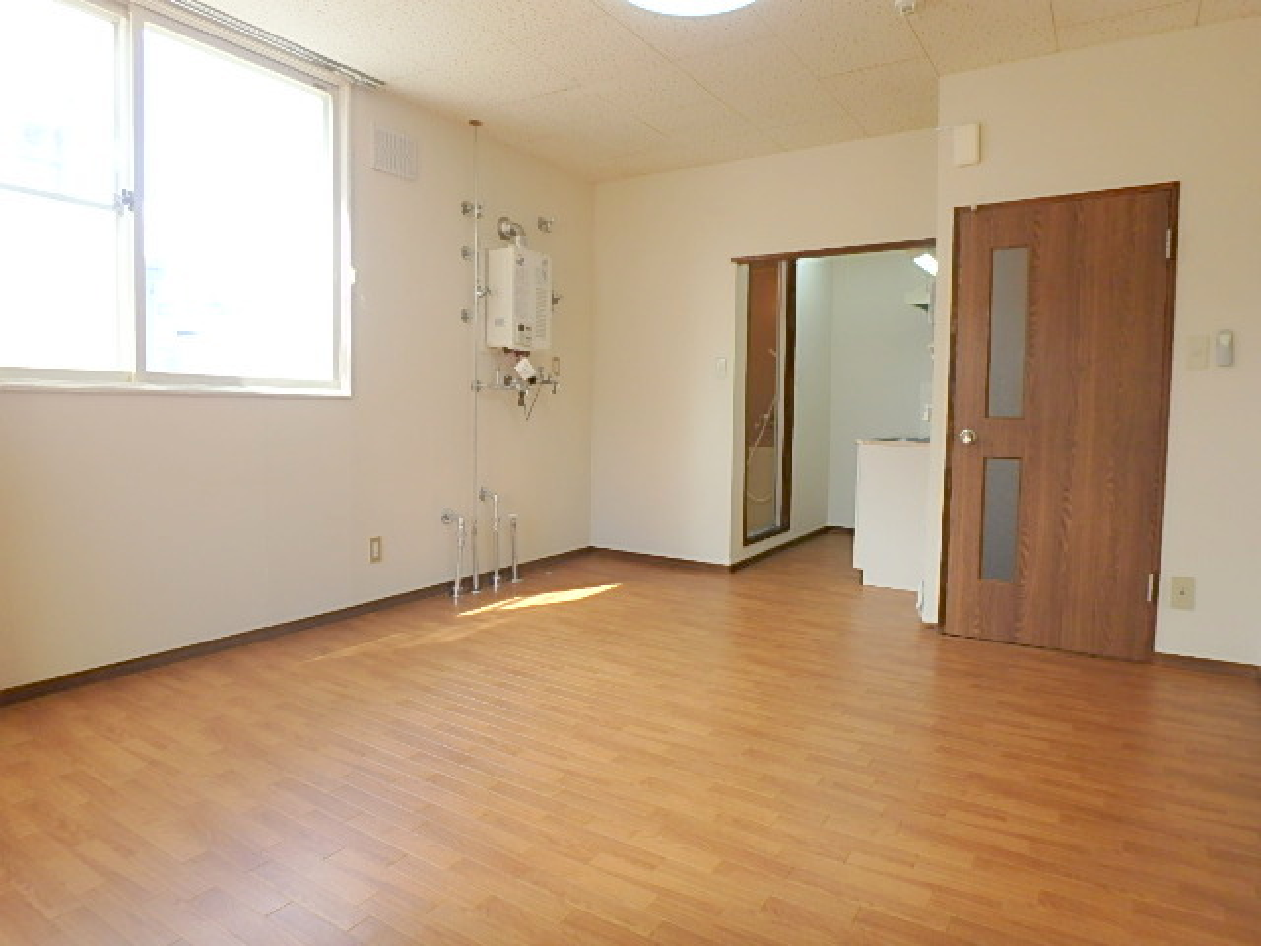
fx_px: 765
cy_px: 473
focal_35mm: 21
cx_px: 630
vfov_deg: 63.4
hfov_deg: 79.0
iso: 125
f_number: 3.5
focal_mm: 3.7
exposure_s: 1/80
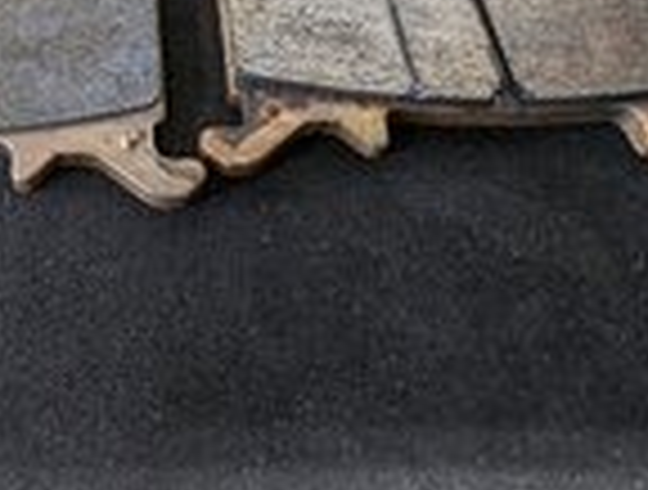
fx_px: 676
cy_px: -43
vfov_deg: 34.6
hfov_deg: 48.0
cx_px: 117
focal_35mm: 36
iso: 115
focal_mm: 1.95
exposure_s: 1/33.3
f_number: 2.2
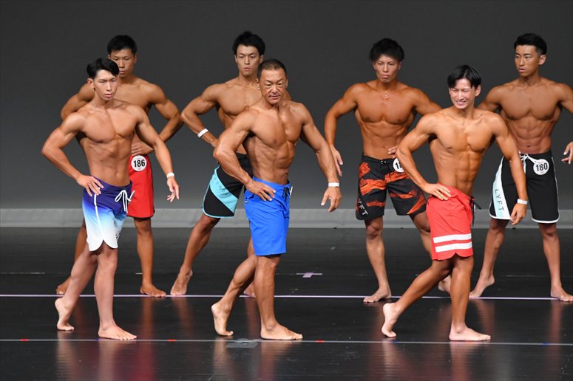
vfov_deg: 4.6
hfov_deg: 6.9
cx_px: 286
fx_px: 4773
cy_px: 190
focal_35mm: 300
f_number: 5.6
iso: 4000
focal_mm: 200
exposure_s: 1/400
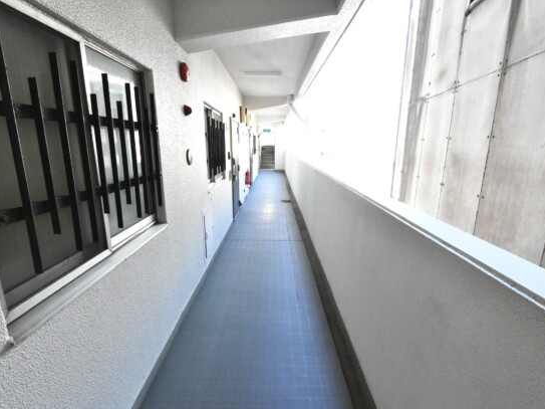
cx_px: 271
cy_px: 214
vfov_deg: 74.7
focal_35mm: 17
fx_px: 268
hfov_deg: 91.0
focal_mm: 10
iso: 6400
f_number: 7.1
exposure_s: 1/200
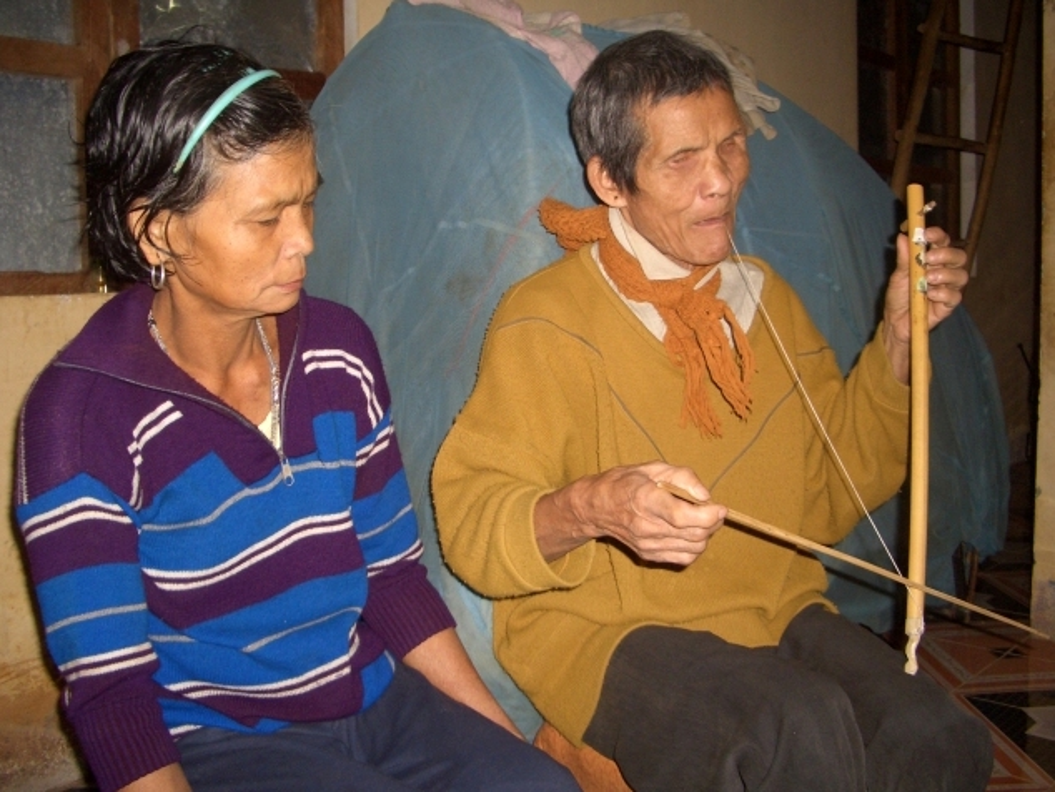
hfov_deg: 52.6
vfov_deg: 40.7
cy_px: 396
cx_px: 528
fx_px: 1067
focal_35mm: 35
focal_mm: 5.8
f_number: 2.6
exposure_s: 1/60
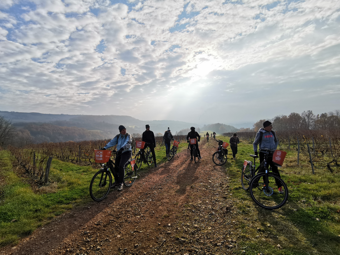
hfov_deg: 91.0
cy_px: 128
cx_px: 170
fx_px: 167
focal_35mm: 17
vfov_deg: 74.7
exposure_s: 1/2004
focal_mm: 2.26
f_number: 2.2
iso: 50
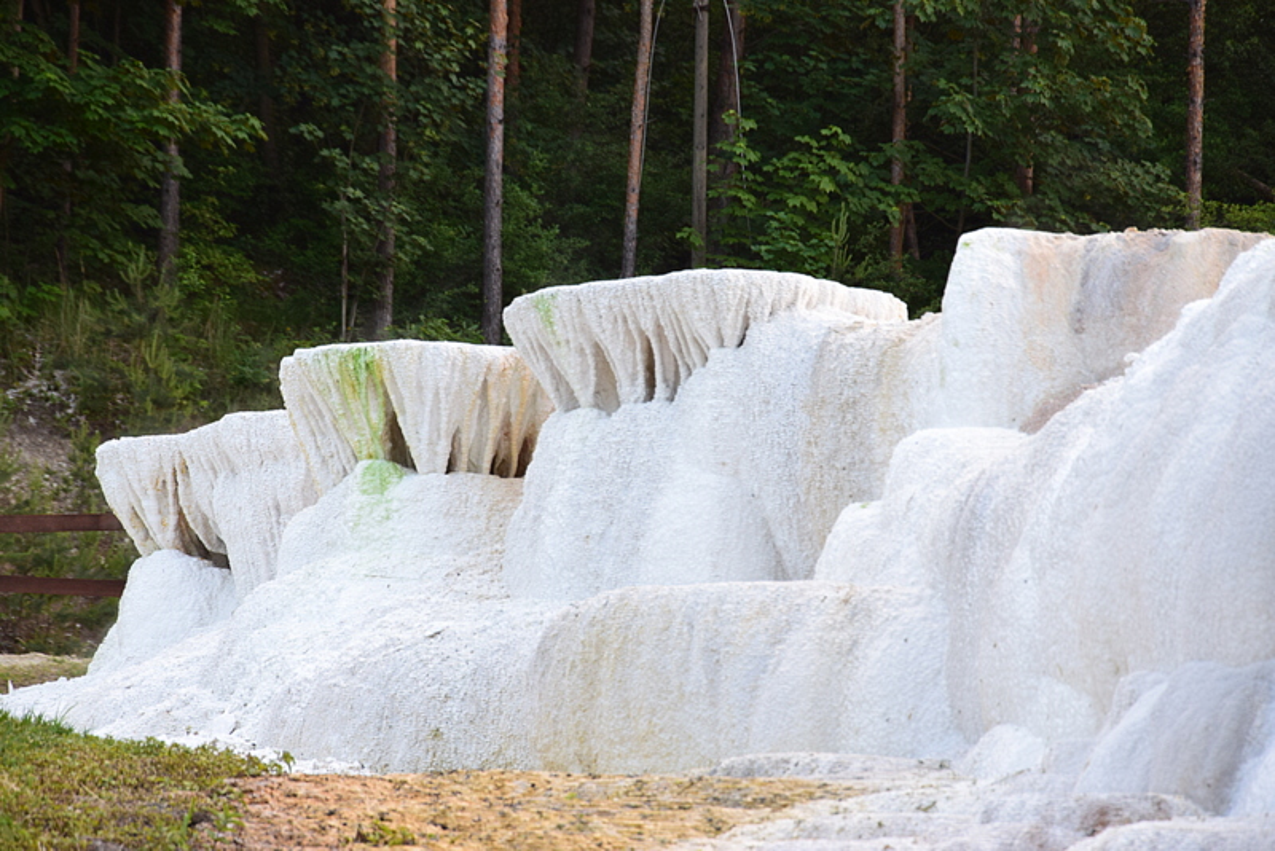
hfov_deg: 13.0
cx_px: 638
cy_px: 426
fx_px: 5580
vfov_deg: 8.7
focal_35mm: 158
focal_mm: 105
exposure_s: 1/60
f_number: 8
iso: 400
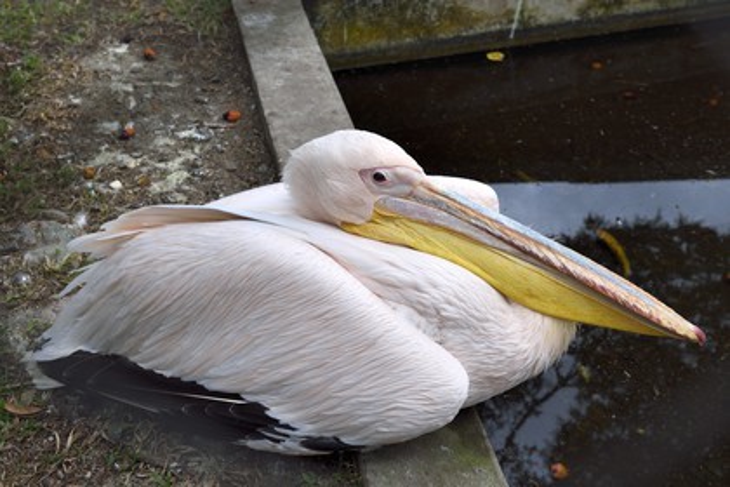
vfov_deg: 33.4
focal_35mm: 40
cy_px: 244
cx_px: 365
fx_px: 811
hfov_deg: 48.5
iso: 800
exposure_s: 1/250
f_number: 7.1
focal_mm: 40
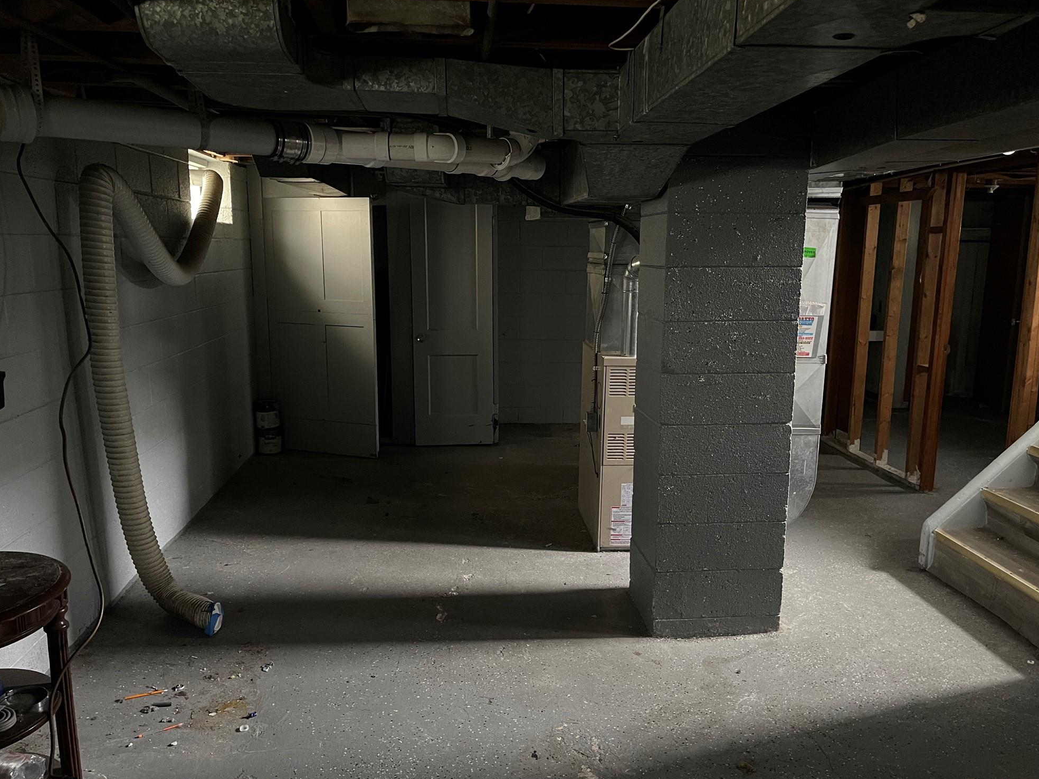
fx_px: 780
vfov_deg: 53.1
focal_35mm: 26
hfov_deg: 67.3
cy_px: 398
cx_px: 528
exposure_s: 1/29
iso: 1000
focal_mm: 5.1
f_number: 1.6
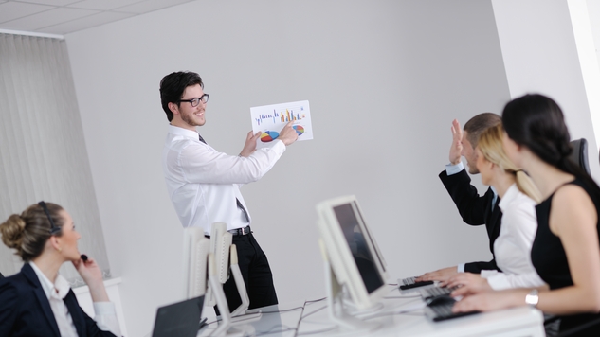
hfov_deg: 23.7
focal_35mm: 90
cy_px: 187
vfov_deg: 13.4
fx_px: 1432
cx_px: 300
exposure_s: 1/200
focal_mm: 85
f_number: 2.5
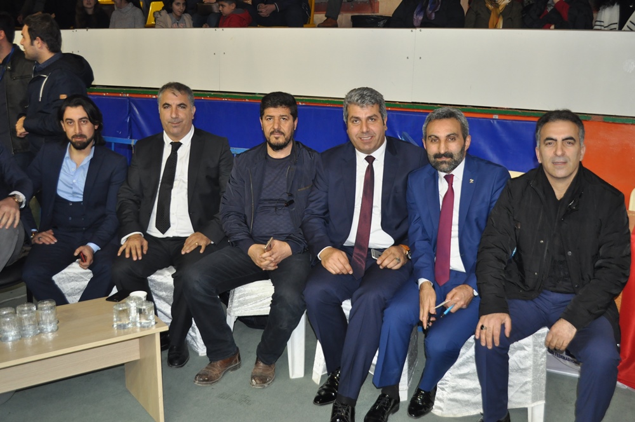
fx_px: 634
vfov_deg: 36.8
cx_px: 318
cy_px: 211
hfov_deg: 53.2
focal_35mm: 36
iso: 800
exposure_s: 1/60
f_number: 4
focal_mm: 24
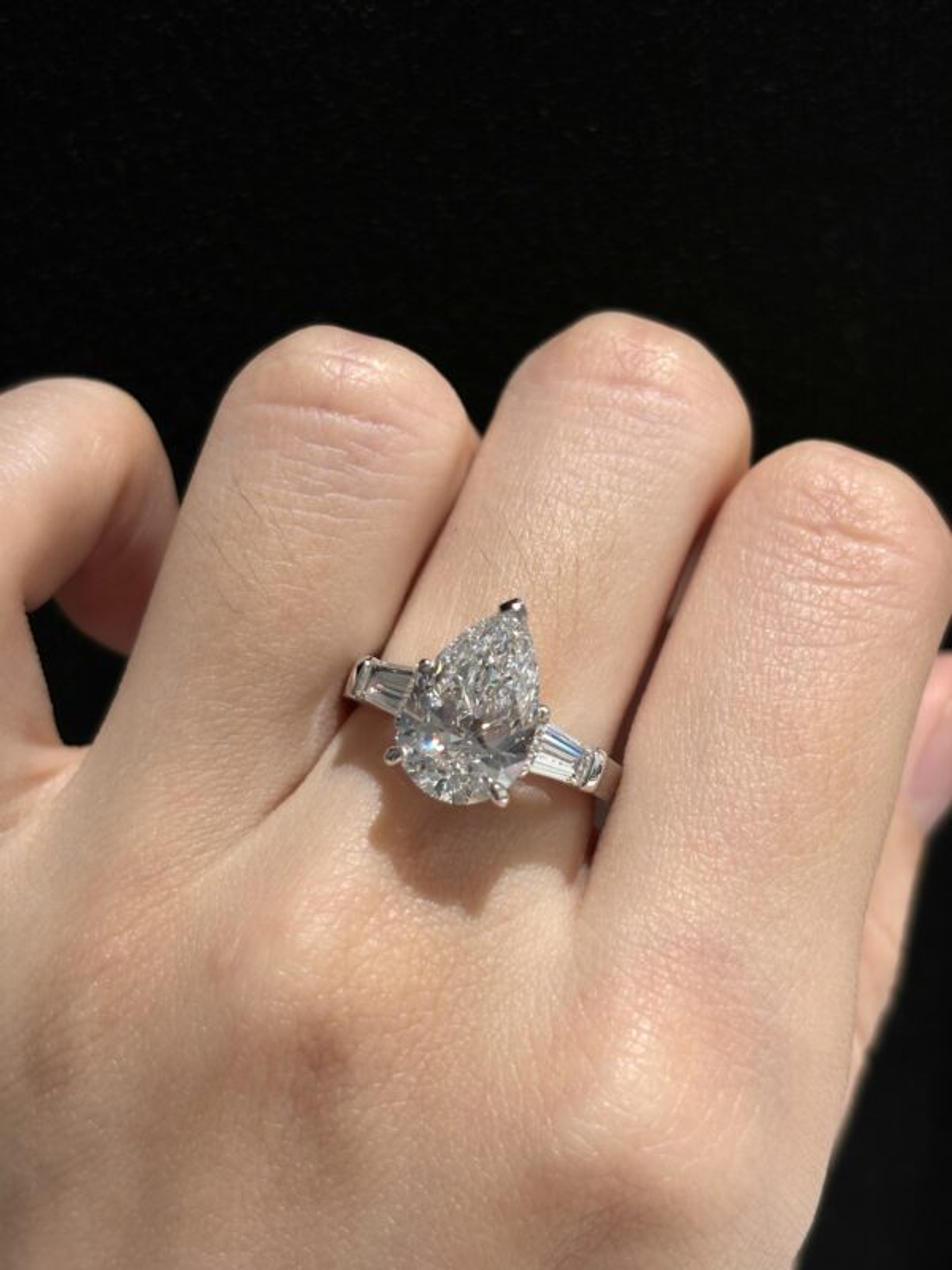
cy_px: 635
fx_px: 1907
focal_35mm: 52
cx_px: 476
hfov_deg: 28.0
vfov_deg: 36.8
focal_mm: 5.96
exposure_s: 1/224
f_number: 1.6
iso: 32
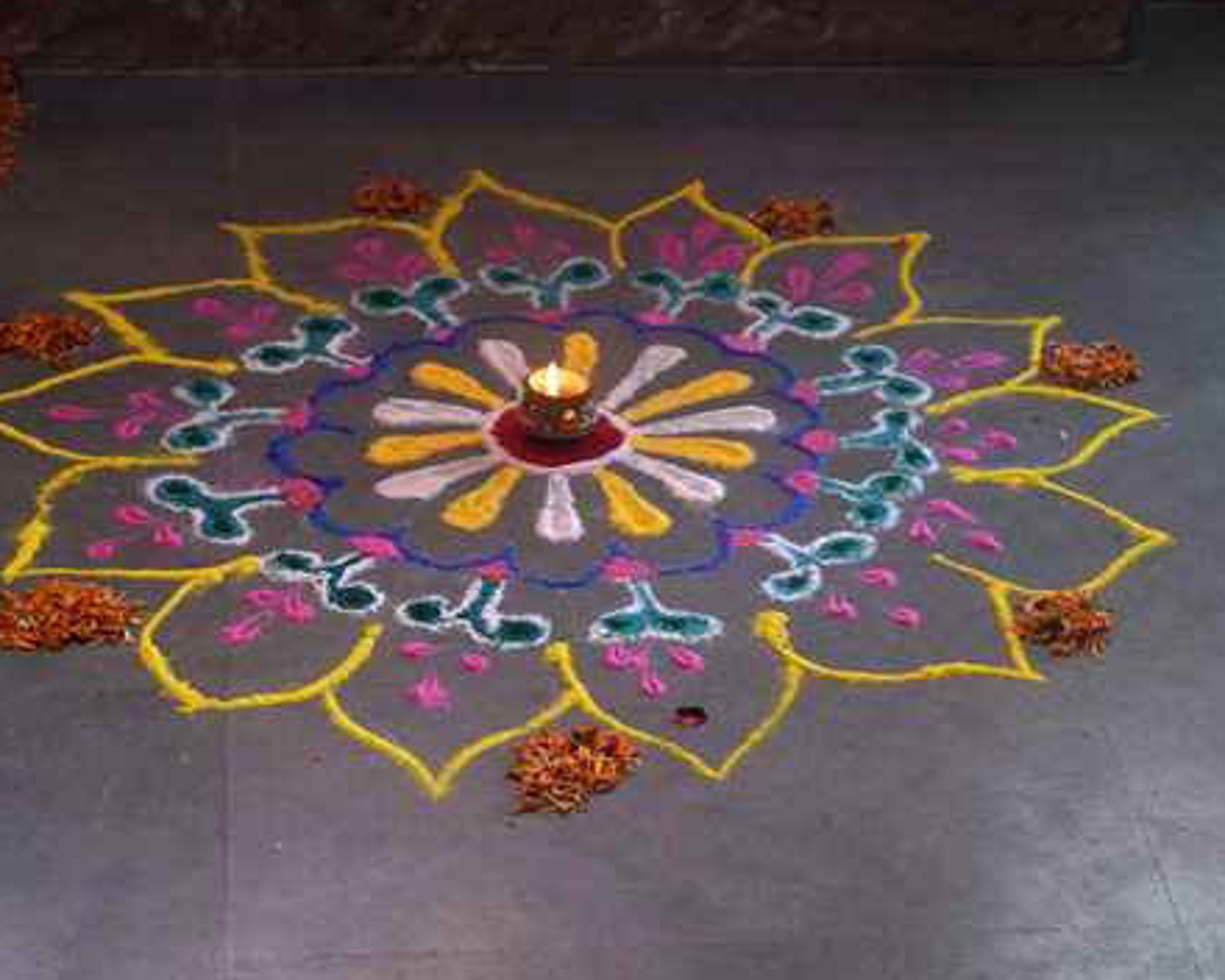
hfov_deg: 20.8
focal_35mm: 92
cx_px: 646
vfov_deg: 16.7
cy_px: 523
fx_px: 3335
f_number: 5.3
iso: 450
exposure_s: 1/60
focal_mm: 48
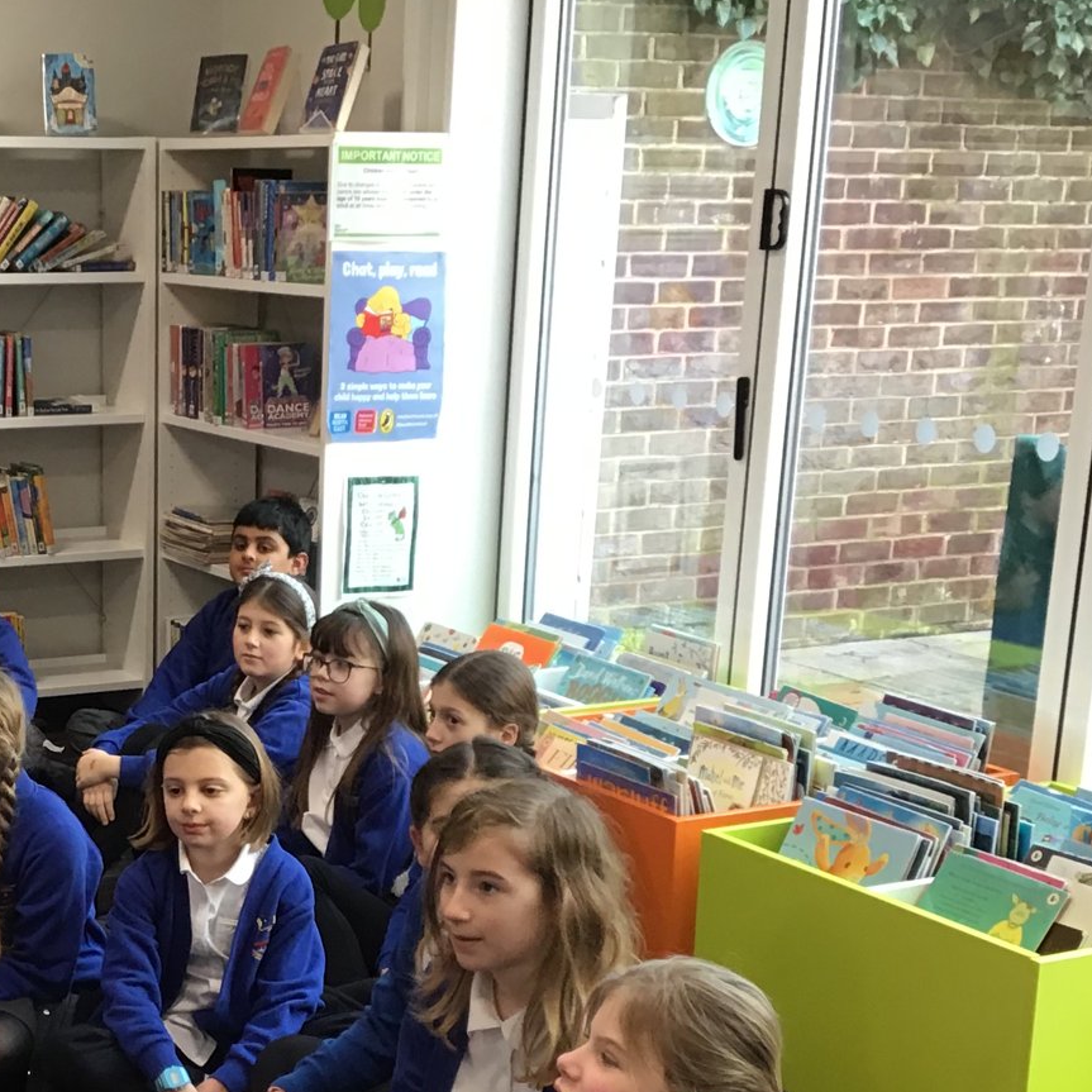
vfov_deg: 26.1
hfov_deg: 25.8
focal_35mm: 65
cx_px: 149
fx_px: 2320
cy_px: 858
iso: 64
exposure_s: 1/33
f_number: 2.4
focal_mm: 3.3
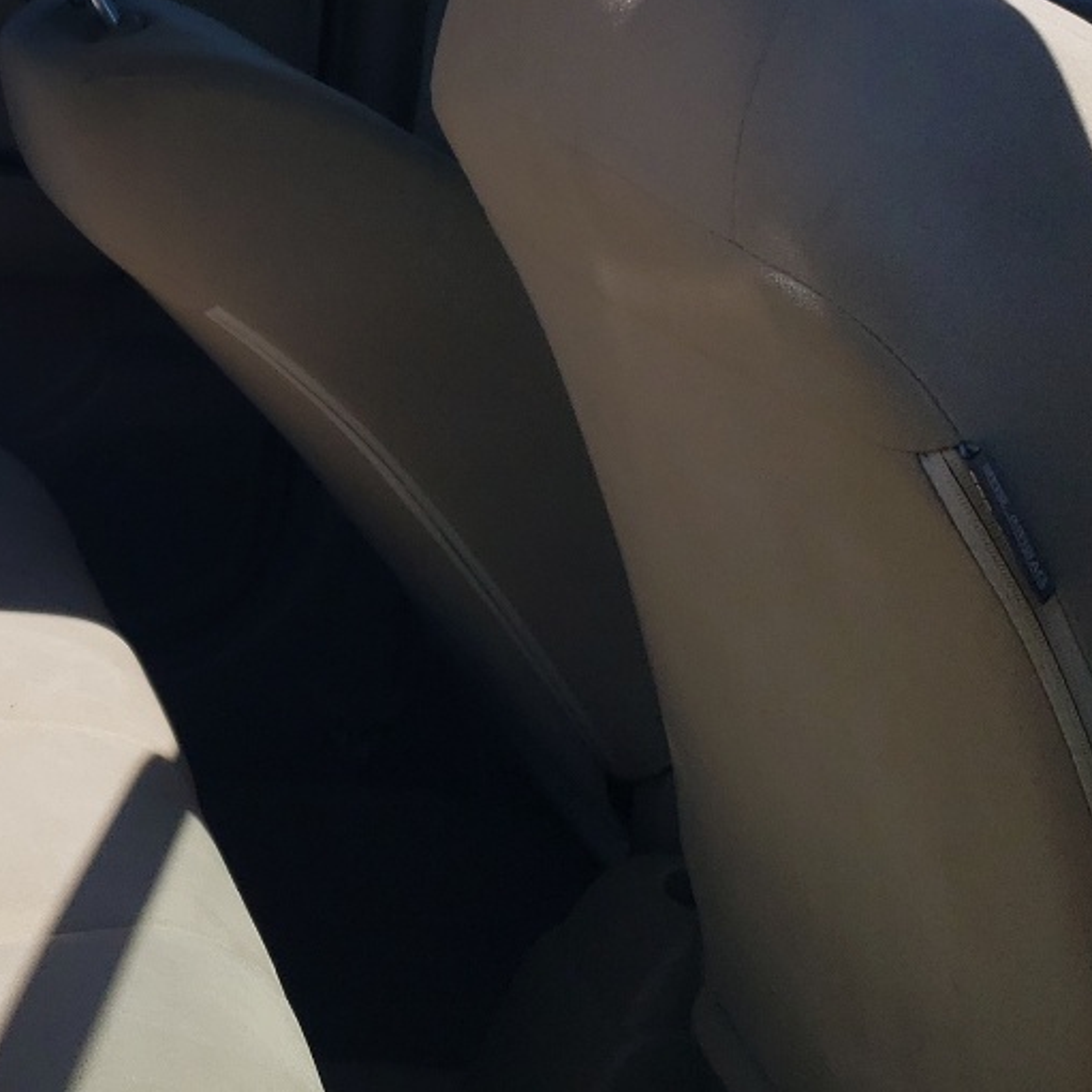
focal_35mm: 72
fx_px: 2570
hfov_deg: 22.6
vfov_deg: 23.8
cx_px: -118
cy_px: 291
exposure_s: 1/5000
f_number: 1.5
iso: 50
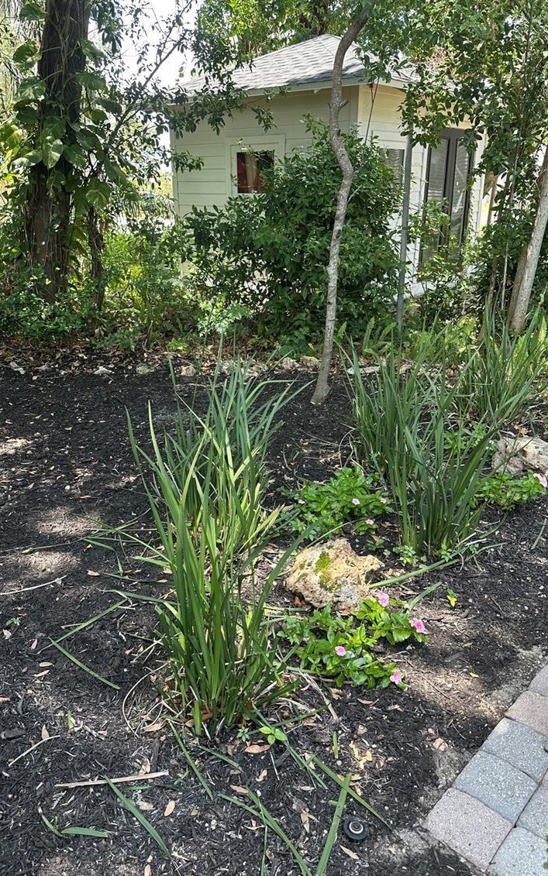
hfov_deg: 46.0
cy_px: 462
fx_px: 645
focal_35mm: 27
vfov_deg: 68.3
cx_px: 250
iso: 80
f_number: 1.78
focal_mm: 6.86
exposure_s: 1/220
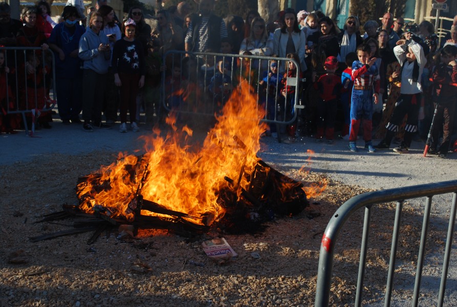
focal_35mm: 48
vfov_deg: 28.2
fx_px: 611
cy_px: 154
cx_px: 228
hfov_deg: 41.0
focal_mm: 32
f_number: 7.1
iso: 100
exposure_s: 1/200
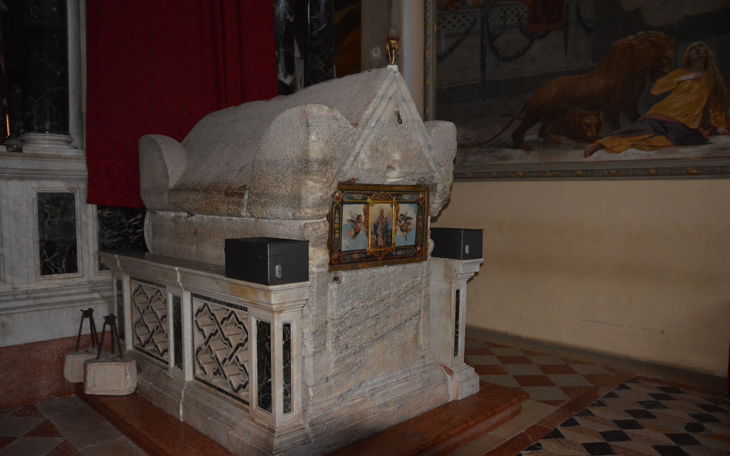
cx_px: 359
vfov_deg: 46.7
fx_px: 528
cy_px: 245
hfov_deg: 69.4
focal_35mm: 27
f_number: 2.8
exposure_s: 1/60
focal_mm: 17
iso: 3200
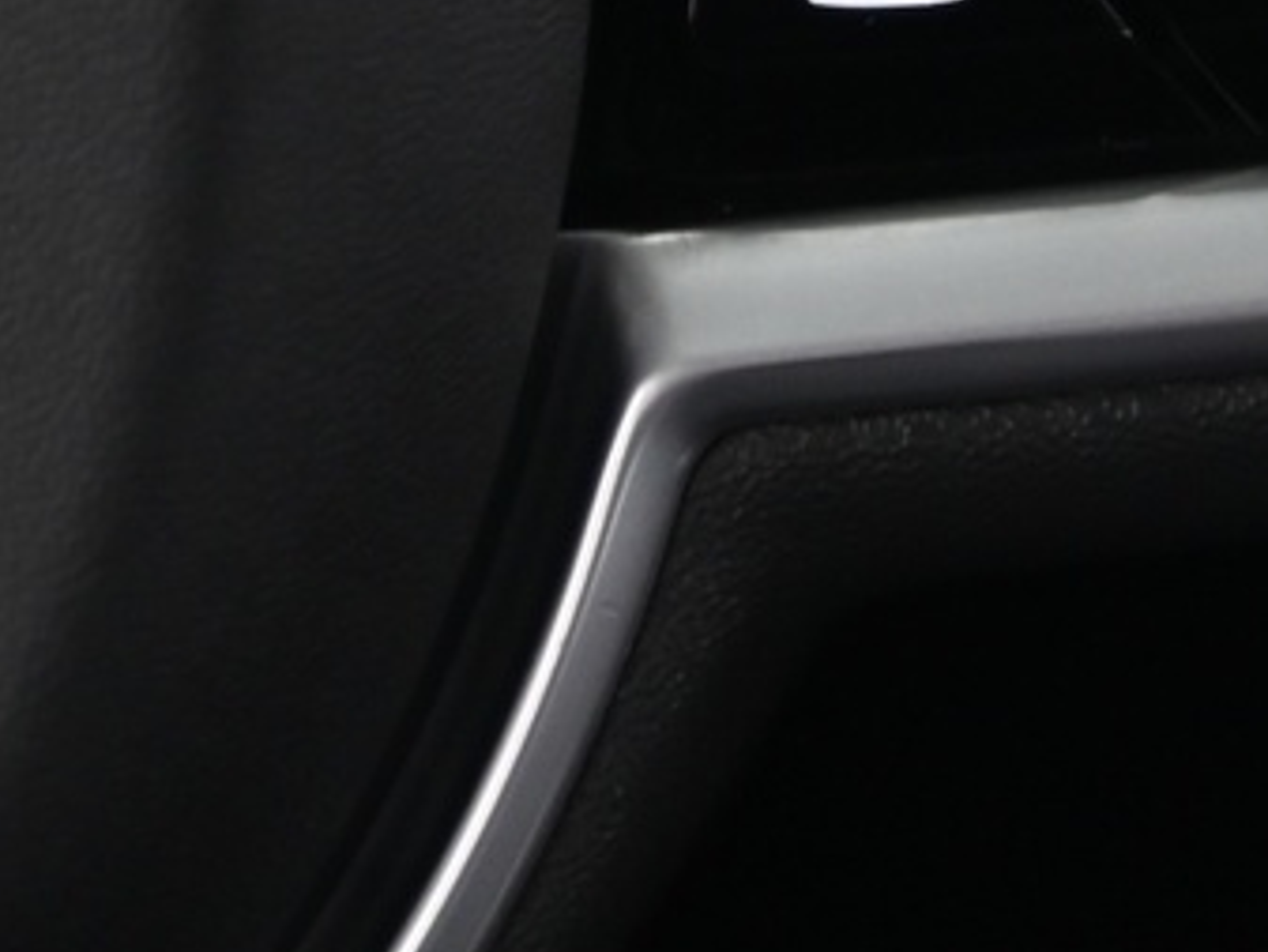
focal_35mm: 555
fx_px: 20337
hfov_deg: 3.6
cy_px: -692
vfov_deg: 2.7
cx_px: 1174
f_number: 4
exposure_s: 1/15
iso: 2000
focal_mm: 120
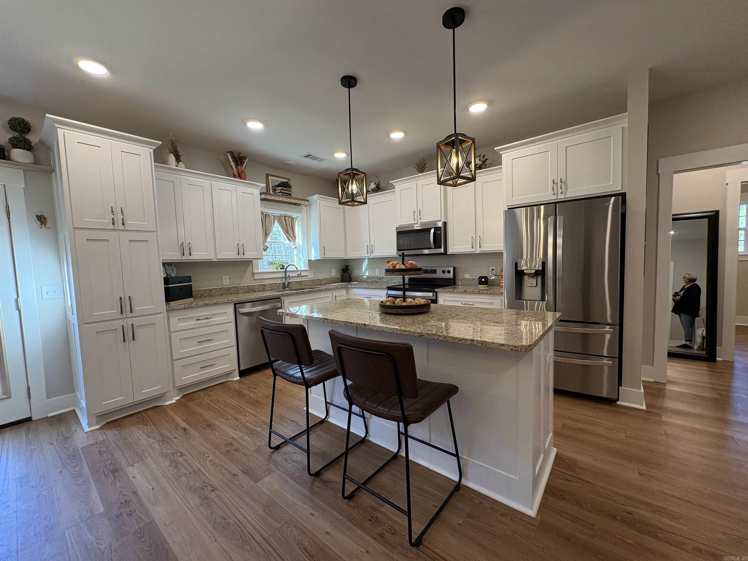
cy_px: 280
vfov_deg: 85.7
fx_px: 303
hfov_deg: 102.1
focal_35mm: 14
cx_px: 374
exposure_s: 1/120
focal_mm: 2.22
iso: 200
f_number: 2.2
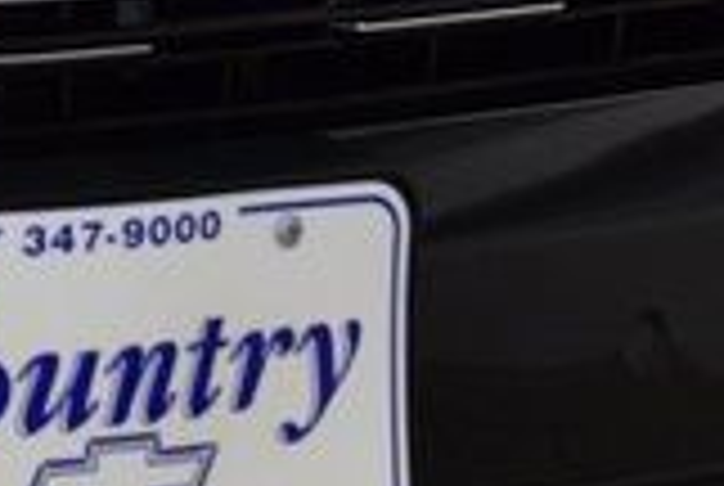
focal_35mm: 345
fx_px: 6951
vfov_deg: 4.0
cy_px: -308
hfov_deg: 5.9
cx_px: -139
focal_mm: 58
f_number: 5
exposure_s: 1/125
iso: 1600
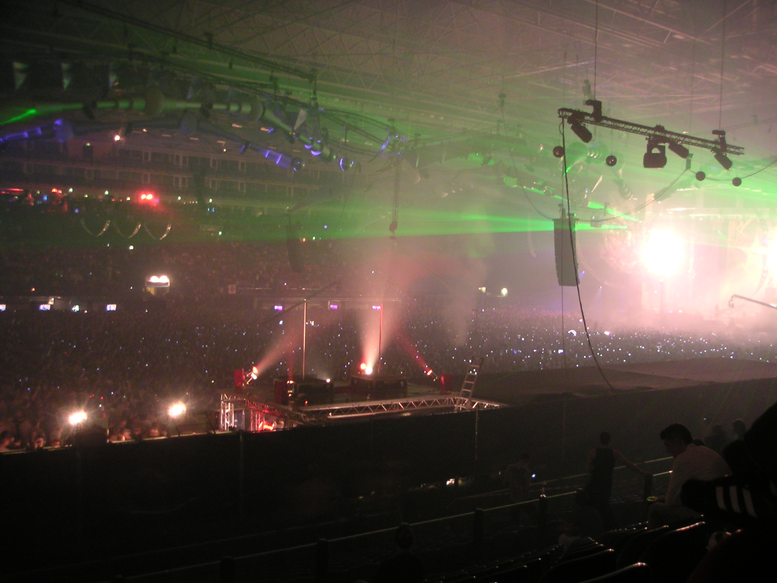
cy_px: 292
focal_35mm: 38
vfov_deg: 37.7
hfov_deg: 49.0
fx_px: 853
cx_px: 388
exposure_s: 1
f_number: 2.8
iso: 100
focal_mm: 6
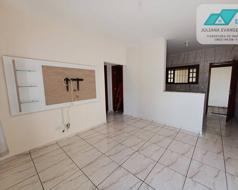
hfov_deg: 100.5
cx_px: 129
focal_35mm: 14
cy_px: 96
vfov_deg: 88.0
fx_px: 99
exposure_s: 1/99.9
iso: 100
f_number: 2.2
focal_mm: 1.42
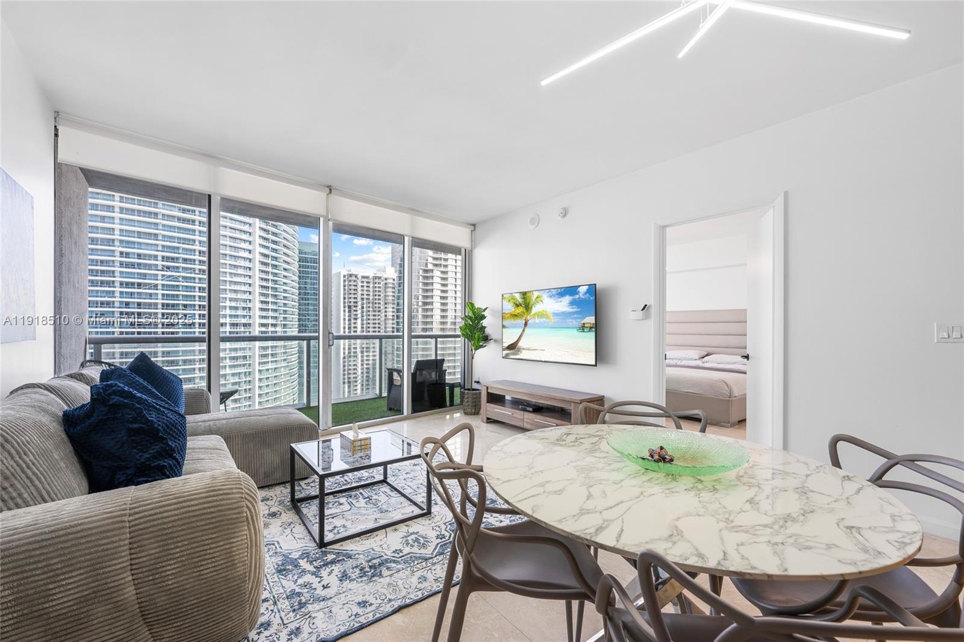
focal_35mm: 14
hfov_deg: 104.3
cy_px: 321
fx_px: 375
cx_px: 482
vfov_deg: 81.2
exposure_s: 1/6
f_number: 8
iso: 64
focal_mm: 14
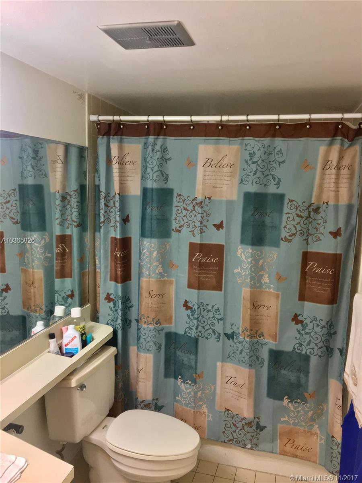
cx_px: 181
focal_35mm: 29
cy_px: 242
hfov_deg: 48.2
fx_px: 404
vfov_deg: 61.7
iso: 80
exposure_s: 1/30
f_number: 2.2
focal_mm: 4.15
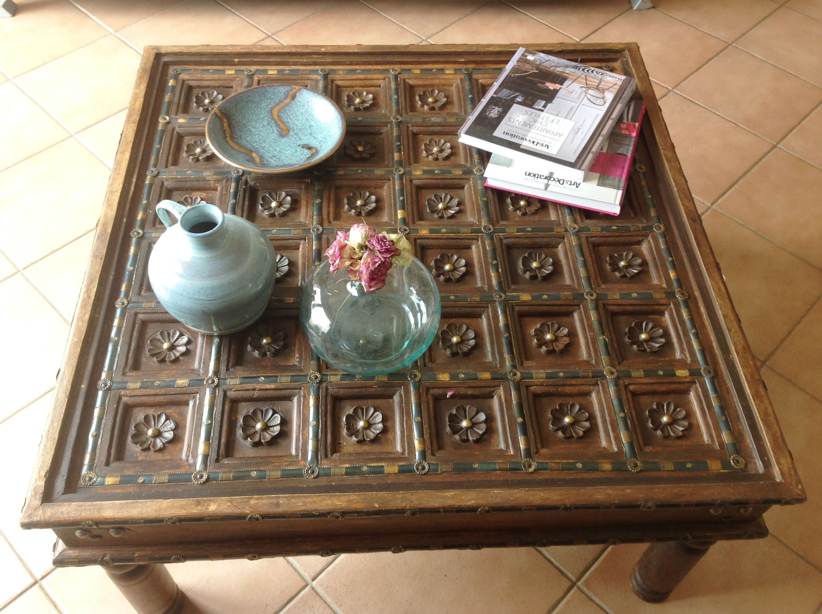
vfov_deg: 40.6
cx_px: 411
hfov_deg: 52.7
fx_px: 830
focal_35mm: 35
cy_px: 307
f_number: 2.4
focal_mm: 4.28
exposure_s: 1/20
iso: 50
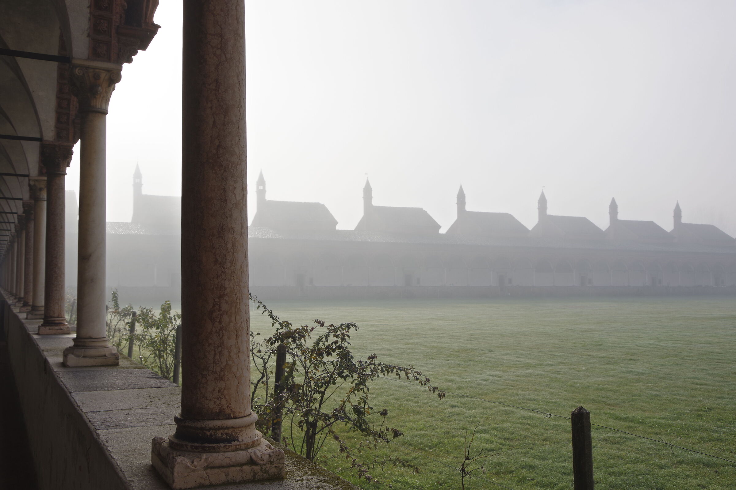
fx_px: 736
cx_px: 368
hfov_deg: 53.1
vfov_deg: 36.9
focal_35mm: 36
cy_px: 245
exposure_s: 1/125
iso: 100
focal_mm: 24
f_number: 8
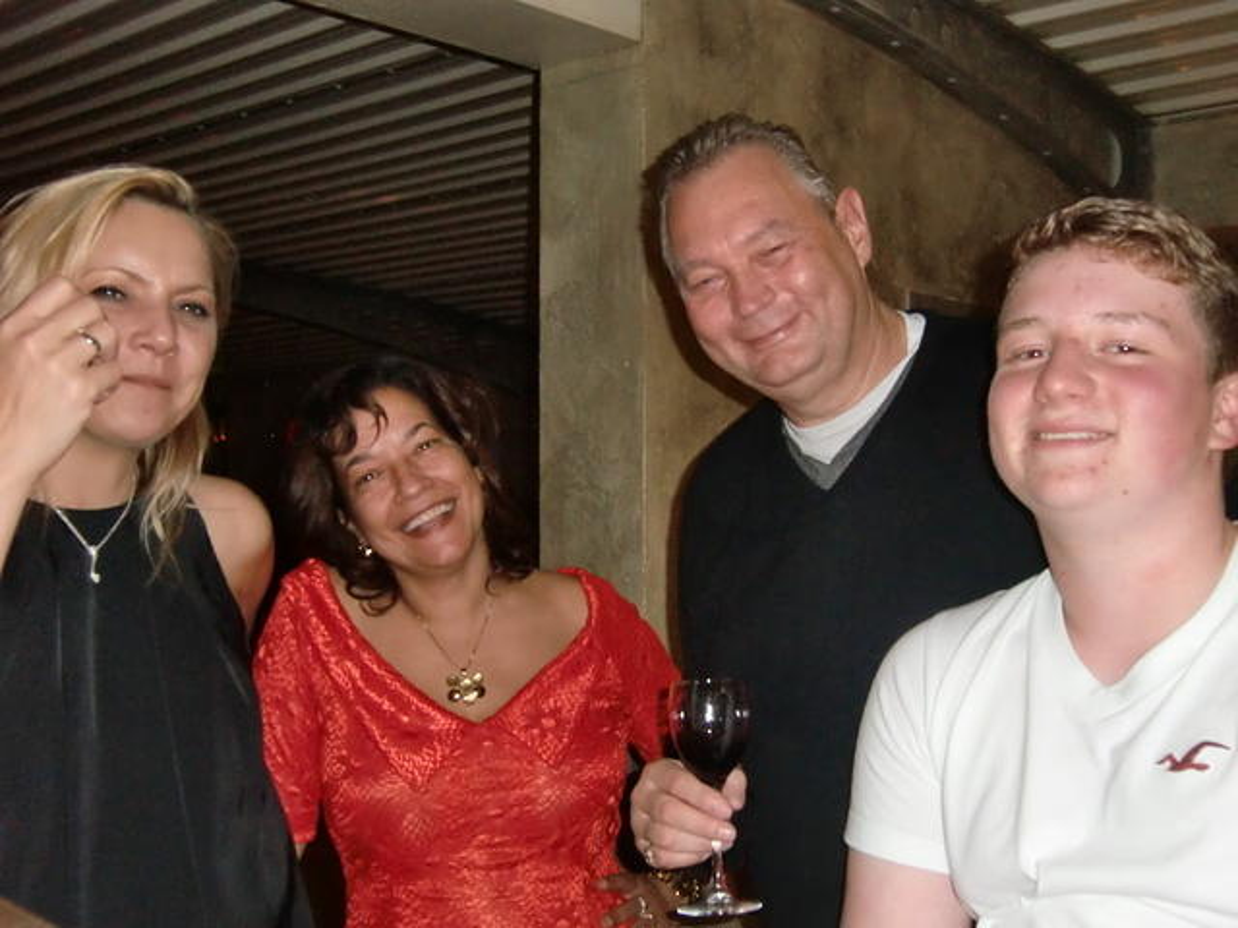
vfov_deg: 36.0
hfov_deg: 46.8
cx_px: 619
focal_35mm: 40
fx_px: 1431
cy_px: 464
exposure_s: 1/15
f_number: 3.8
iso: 400
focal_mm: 7.1
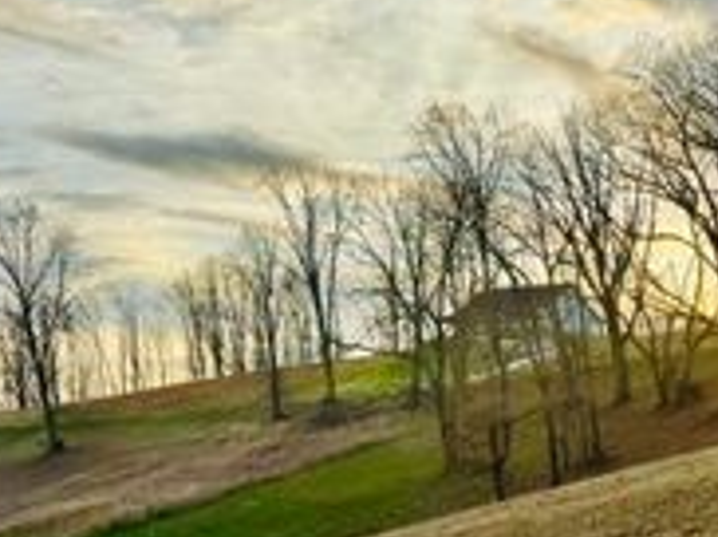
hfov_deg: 26.9
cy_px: 424
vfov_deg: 21.9
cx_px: 797
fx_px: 1367
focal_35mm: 66
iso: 80
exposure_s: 1/2959
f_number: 1.78
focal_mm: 6.76
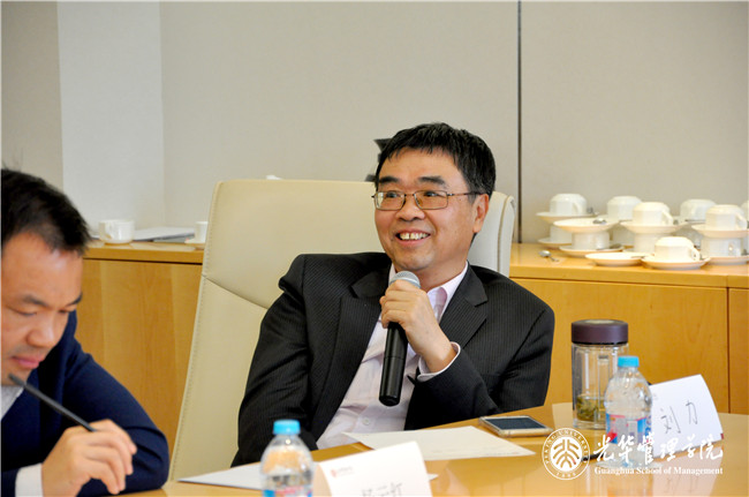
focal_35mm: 158
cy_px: 248
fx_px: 3271
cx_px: 374
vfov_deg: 8.7
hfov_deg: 13.1
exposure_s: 1/30
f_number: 5.6
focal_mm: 105
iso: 1000
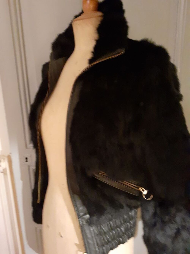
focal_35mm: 27
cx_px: 95
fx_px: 198
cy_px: 127
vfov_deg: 65.3
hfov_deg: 51.4
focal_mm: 3.6
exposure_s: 1/17
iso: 1000
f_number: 1.9
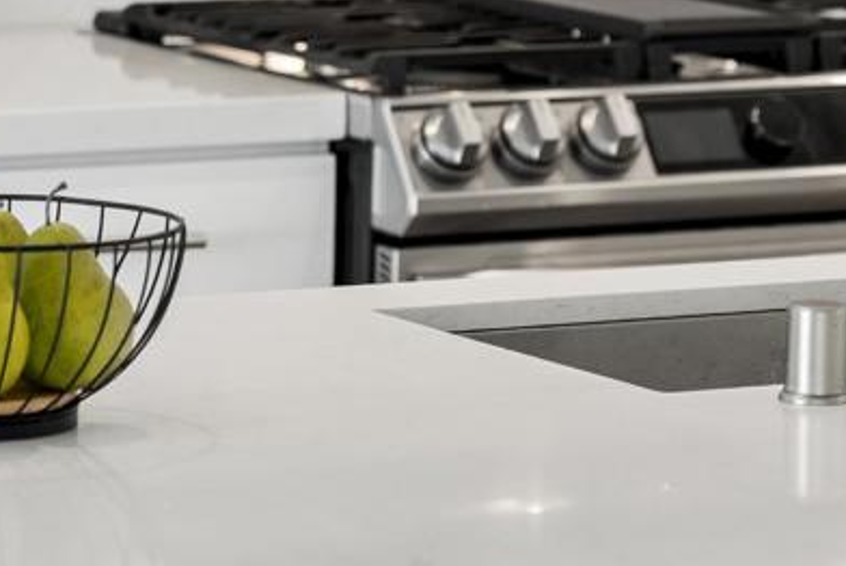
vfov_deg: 5.0
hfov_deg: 7.5
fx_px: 6444
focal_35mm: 274
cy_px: -60
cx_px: 768
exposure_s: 1/25
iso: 500
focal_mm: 105
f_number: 4
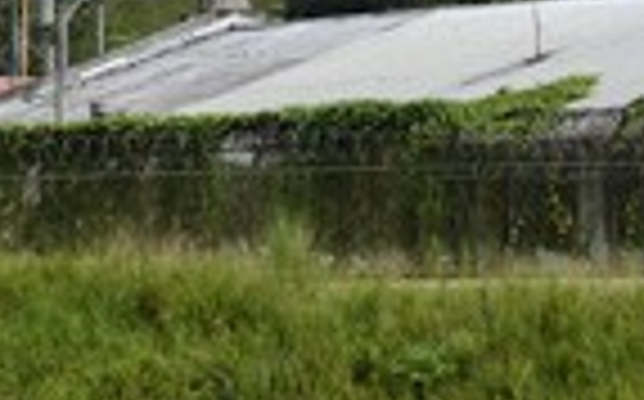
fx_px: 10501
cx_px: -216
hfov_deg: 3.5
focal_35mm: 599
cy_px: -85
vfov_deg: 2.2
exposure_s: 1/250
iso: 200
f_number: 10
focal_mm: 200
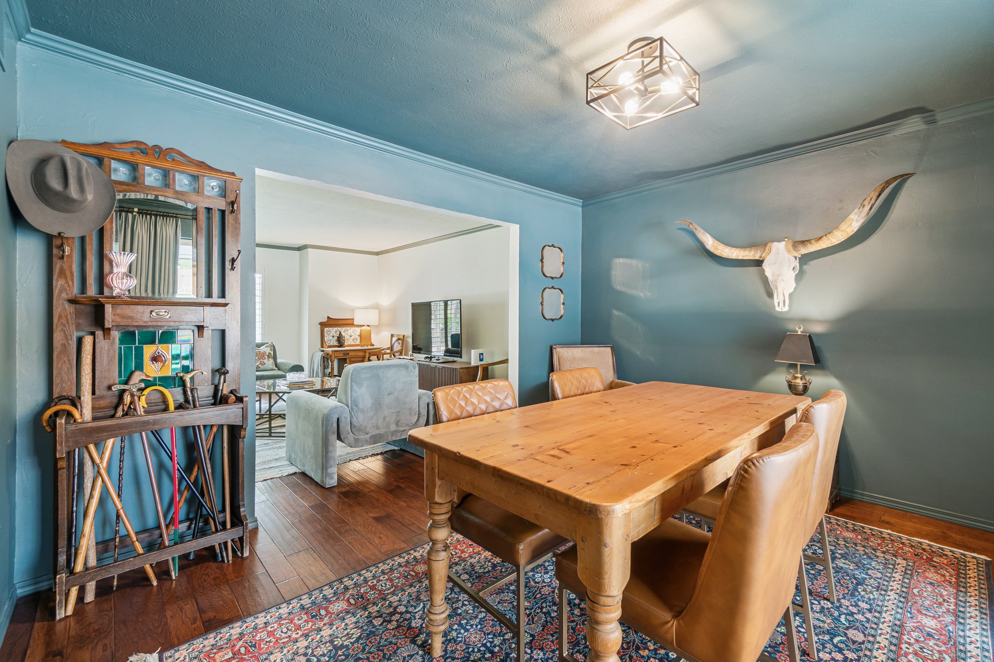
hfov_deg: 100.4
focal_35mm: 15
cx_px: 497
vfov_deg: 77.3
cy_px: 331
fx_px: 414
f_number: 6.3
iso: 200
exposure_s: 1/6
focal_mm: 10
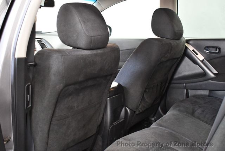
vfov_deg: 33.5
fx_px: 250
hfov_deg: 48.4
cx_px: 112
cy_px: 76
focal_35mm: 40
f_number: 3.8
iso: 4500
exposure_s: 1/60
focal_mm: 20
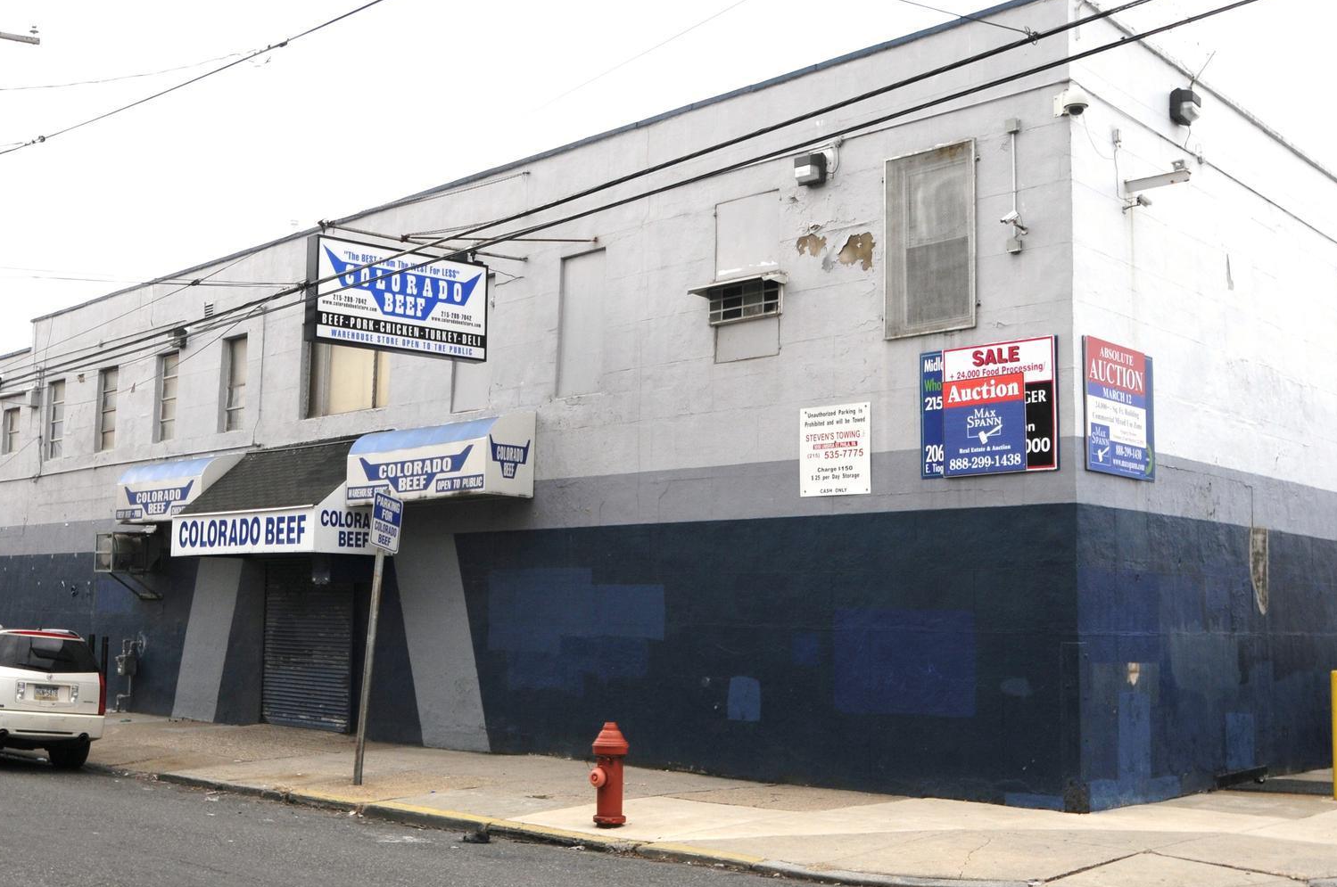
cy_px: 398
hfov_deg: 47.2
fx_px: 1521
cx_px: 549
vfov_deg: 32.5
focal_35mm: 41
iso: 200
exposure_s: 1/200
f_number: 7.1
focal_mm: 20
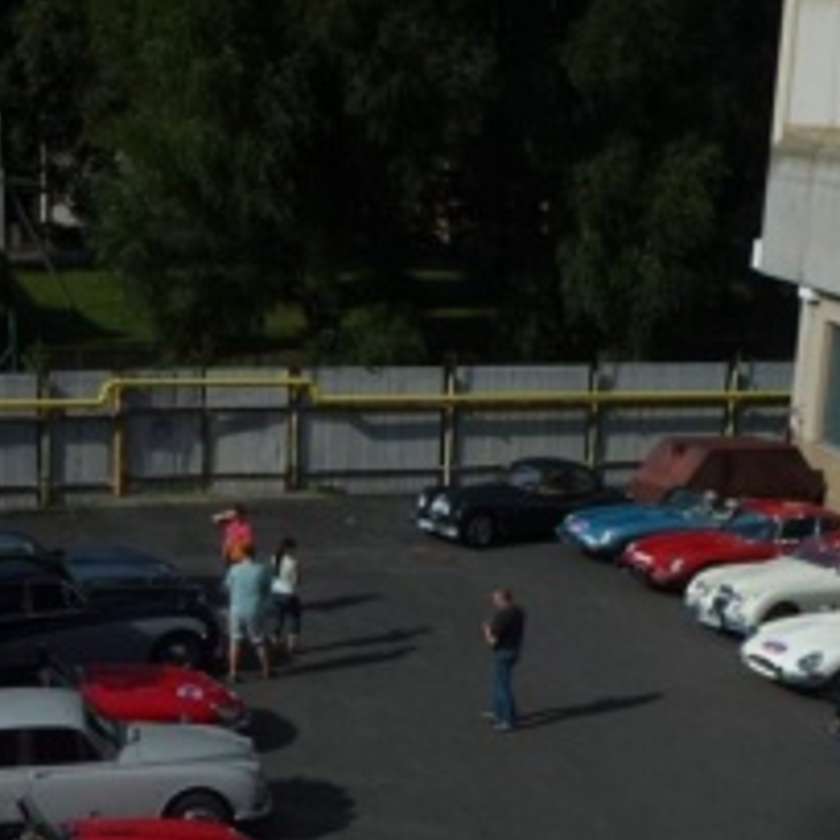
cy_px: 628
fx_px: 1785
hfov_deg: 26.5
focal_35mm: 65
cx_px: 391
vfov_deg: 26.2
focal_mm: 5.4
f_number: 4
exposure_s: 1/2500
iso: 100
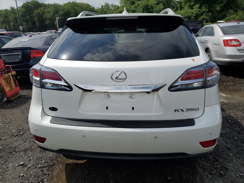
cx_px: 122
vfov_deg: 53.1
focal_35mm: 26
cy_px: 92
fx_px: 183
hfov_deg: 67.3
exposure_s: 1/10000
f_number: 1.5
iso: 51
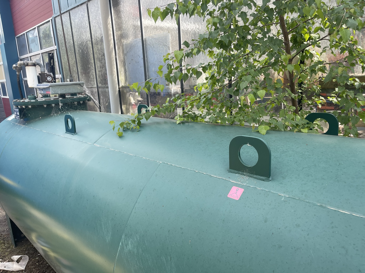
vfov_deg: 54.9
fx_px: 264
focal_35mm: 25
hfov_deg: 69.4
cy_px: 136
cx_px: 182
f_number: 1.6
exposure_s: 1/722
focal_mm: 5.1
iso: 32
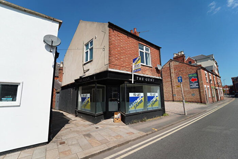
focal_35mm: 14
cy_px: 80
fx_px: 93
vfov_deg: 81.2
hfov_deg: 104.2
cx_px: 119
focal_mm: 14
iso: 100
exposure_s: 1/250
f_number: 9
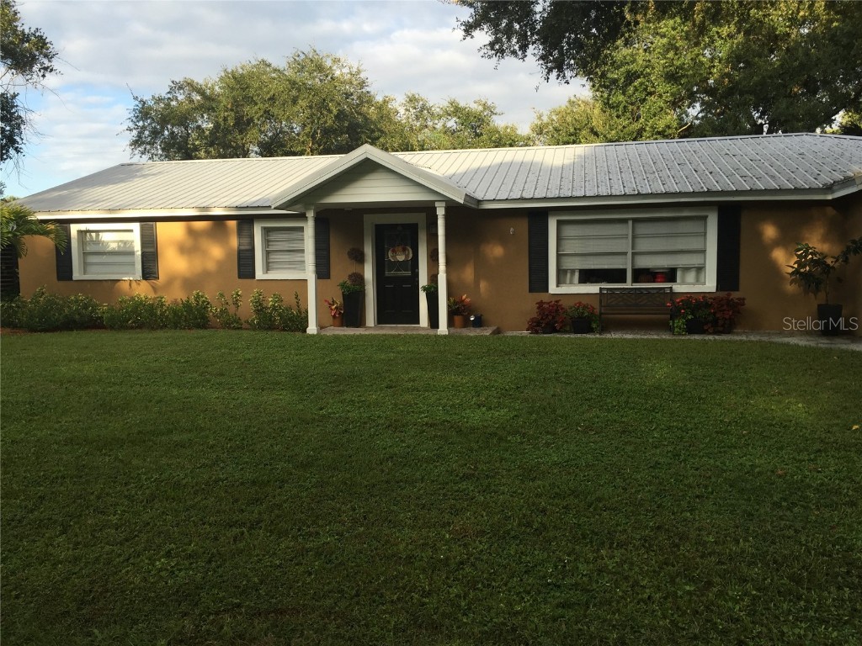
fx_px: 722
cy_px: 323
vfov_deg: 48.2
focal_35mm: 29
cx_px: 431
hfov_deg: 61.7
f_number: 2.2
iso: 32
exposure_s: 1/527
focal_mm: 4.15
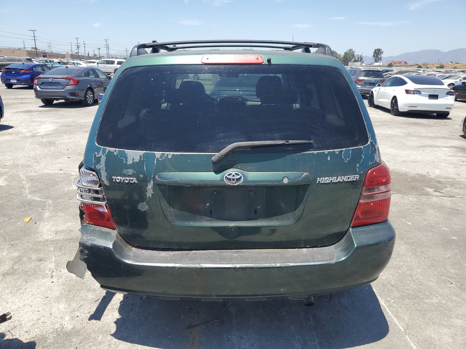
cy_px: 174
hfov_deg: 67.3
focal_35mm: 26
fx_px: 350
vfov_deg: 53.1
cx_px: 233
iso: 50
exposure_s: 1/2000
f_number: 1.5
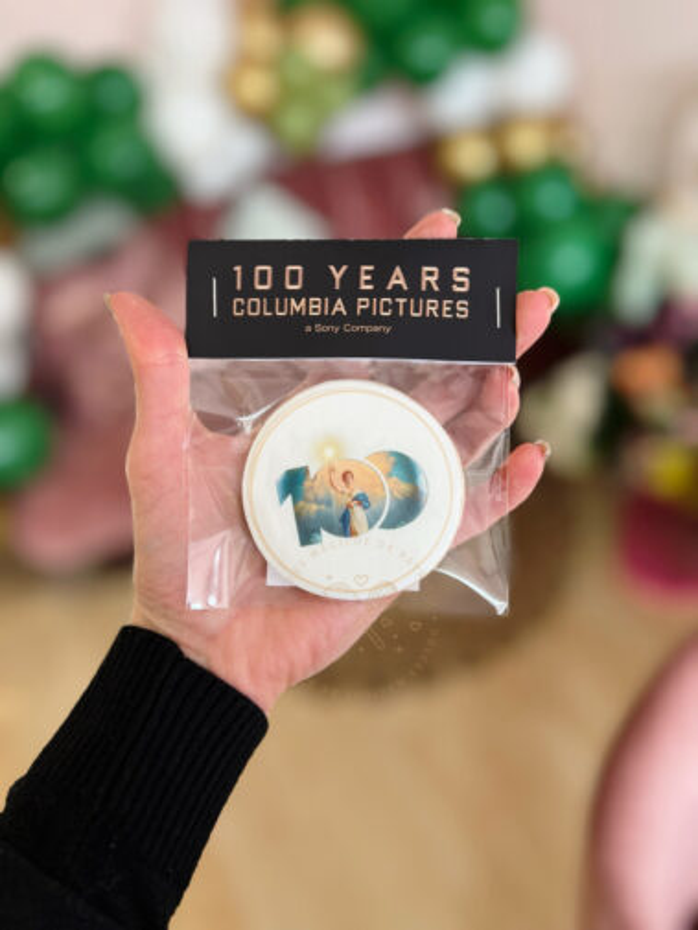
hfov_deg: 53.1
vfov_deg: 67.3
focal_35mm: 26
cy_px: 465
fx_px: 699
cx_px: 349
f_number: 1.5
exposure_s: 1/66
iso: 125
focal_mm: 5.7
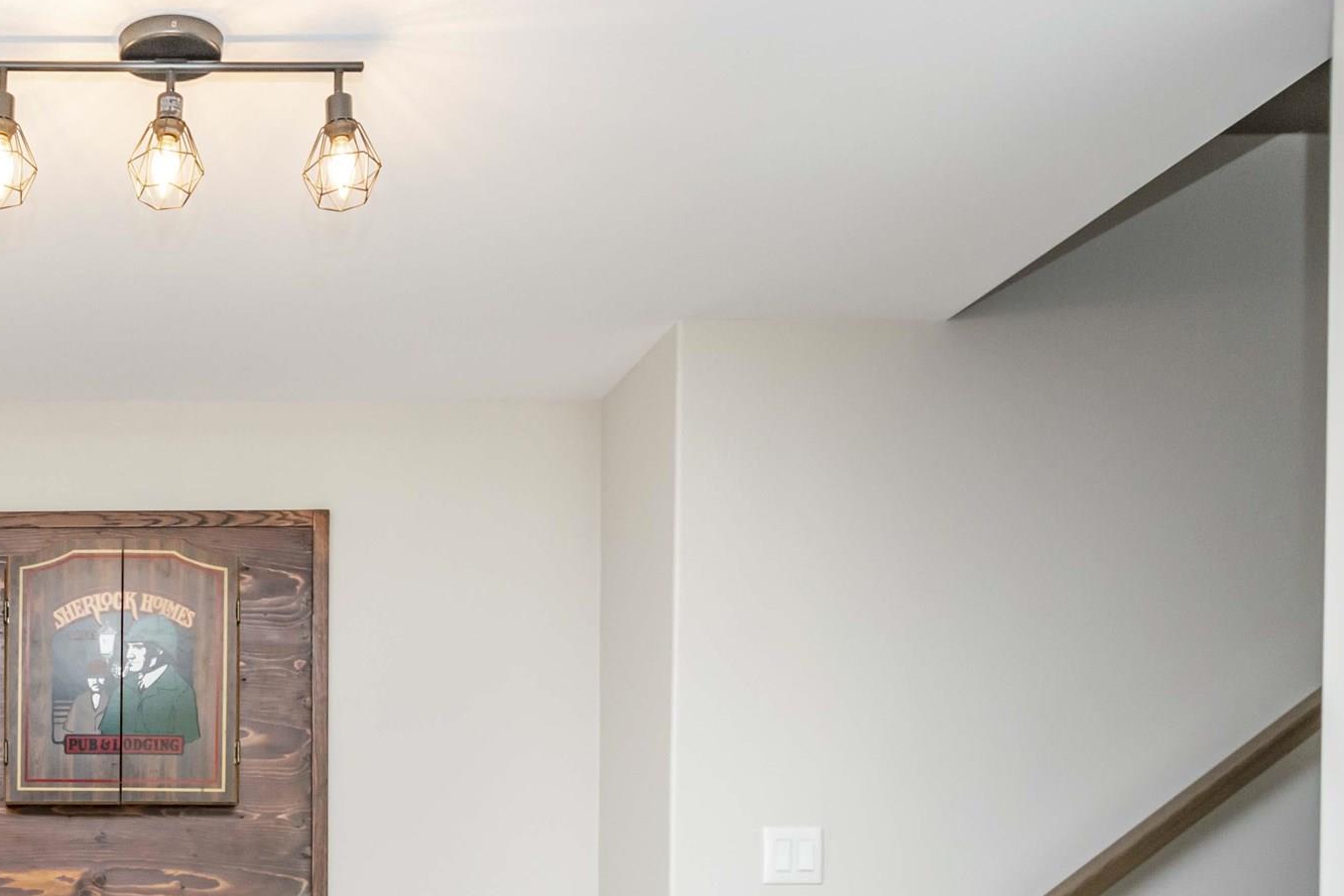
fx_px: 1270
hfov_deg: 46.0
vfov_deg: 36.1
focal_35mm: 34
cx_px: -26
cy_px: 833
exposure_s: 1/60
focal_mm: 10
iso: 250
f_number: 6.3
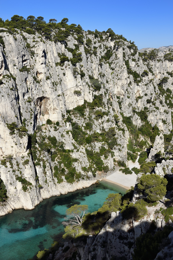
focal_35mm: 45
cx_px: 86
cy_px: 130
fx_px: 325
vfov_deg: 43.6
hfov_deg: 29.8
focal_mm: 45
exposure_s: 1/250
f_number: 14
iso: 200
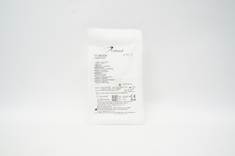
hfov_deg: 67.4
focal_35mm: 27
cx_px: 118
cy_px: 78
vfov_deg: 47.8
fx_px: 176
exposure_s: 1/20
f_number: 11
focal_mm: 18
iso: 800
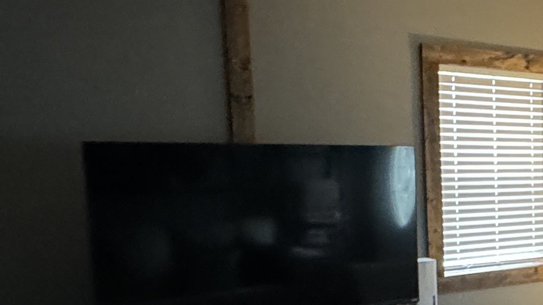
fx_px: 835
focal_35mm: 58
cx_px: 700
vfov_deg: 20.4
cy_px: 255
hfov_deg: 29.3
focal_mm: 2.22
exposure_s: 1/60
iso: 800
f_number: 2.2
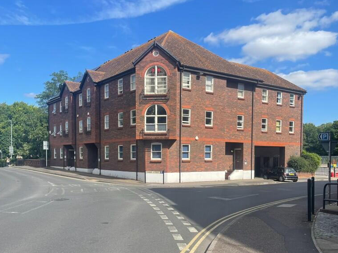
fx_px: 342
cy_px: 169
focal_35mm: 35
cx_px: 160
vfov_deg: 40.2
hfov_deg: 52.6
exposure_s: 1/2451
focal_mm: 4.2
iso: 32
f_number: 1.6
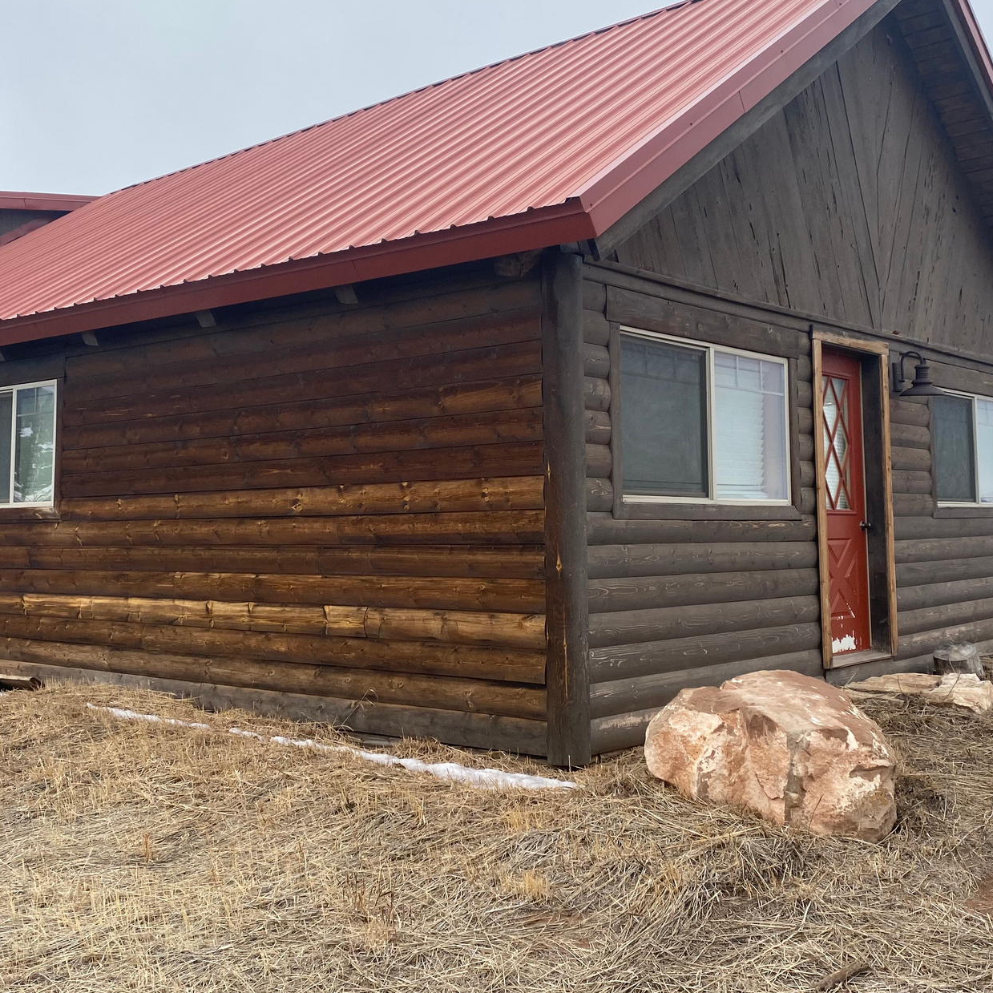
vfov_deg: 43.9
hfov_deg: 43.9
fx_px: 1233
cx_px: 486
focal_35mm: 38
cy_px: 478
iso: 32
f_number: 1.8
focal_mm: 4.25
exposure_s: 1/1063
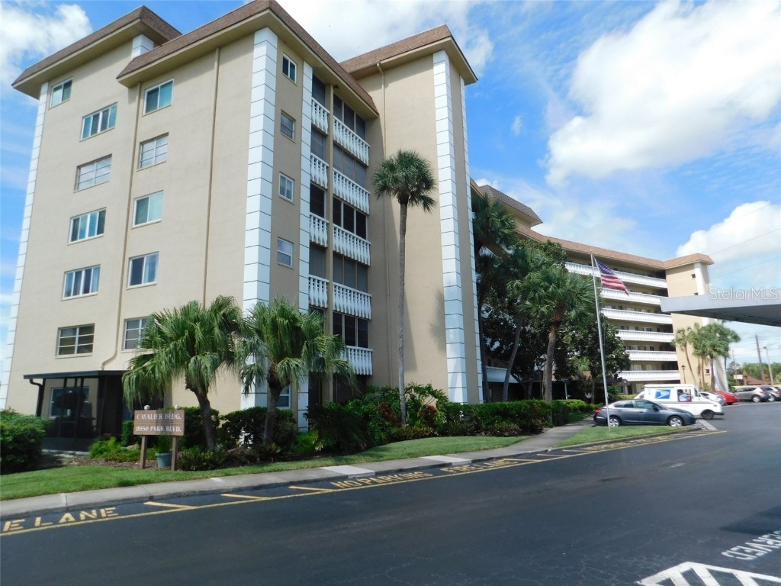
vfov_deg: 58.9
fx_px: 519
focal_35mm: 23
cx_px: 390
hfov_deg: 73.9
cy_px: 293
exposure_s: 1/1500
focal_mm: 4
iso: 125
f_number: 3
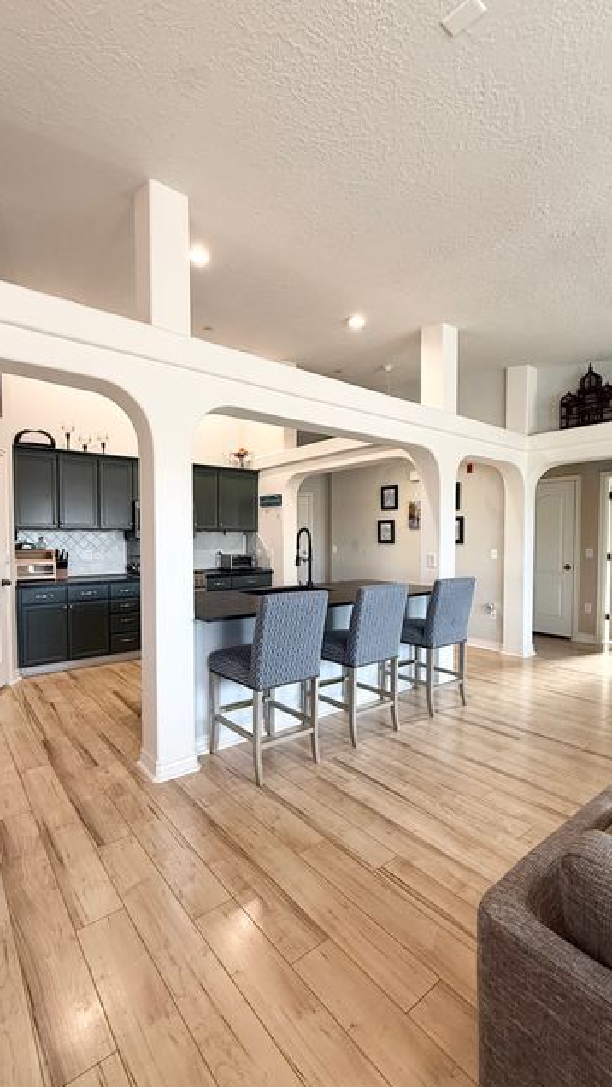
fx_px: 461
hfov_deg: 66.8
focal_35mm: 16
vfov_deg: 99.3
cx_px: 267
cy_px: 558
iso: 320
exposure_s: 1/120
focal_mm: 2.22
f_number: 2.2
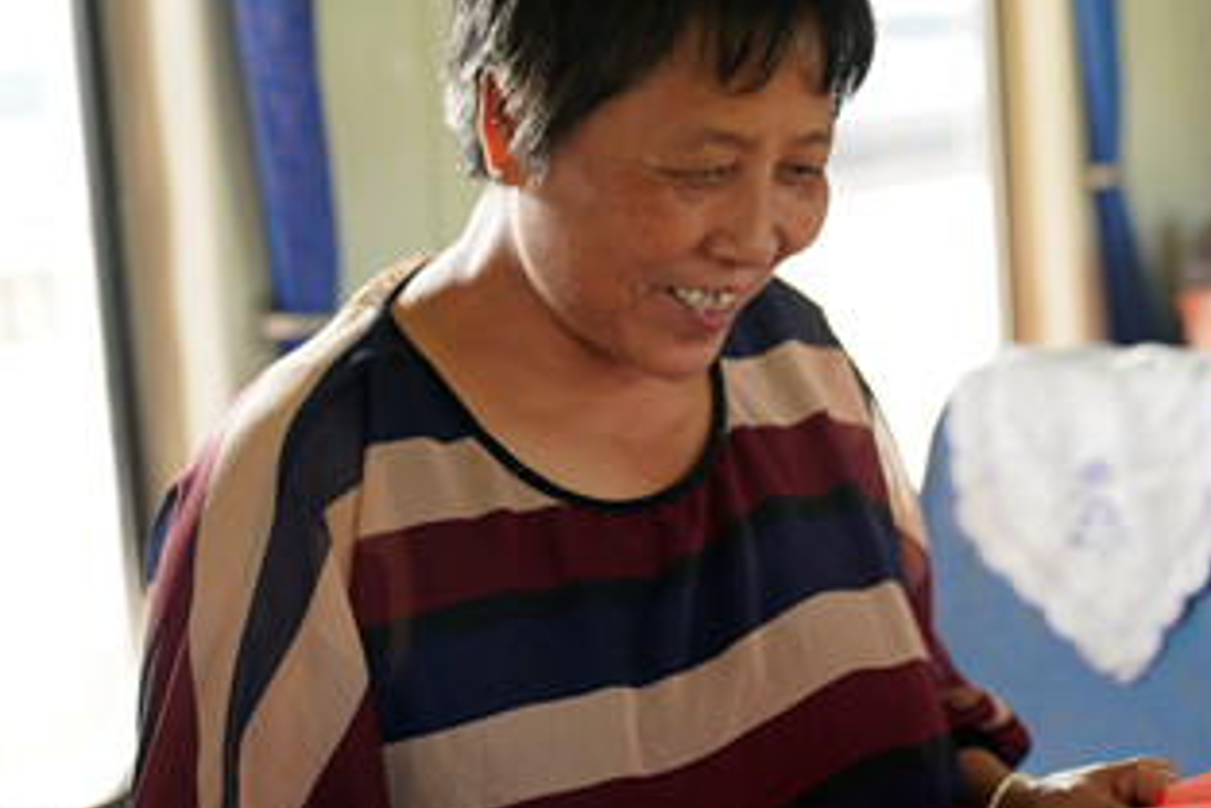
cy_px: 466
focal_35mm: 92
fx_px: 3096
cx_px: 998
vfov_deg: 14.9
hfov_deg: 21.8
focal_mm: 48
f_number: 2.8
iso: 640
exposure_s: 1/250
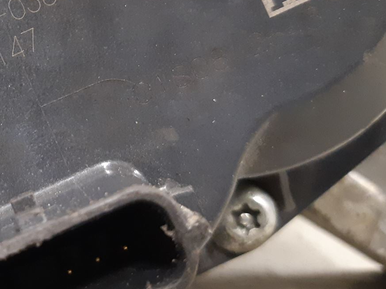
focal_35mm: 61
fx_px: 680
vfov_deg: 23.7
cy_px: 65
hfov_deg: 29.0
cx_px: -28
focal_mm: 3.93
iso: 320
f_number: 1.7
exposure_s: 1/25
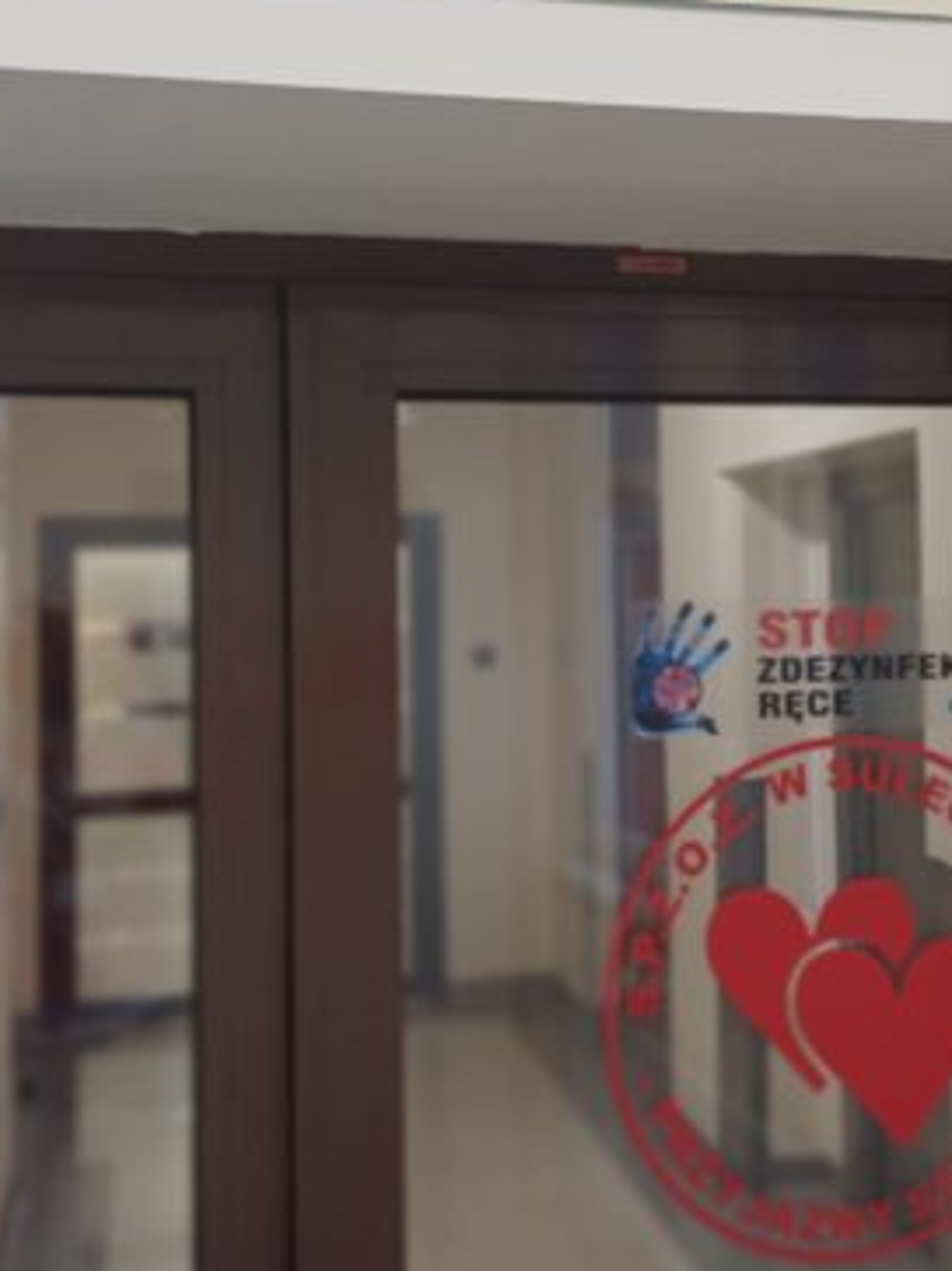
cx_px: 640
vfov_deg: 40.3
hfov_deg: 30.6
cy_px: 529
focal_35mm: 47
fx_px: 1724
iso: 160
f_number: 1.8
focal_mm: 4.65
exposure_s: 1/50
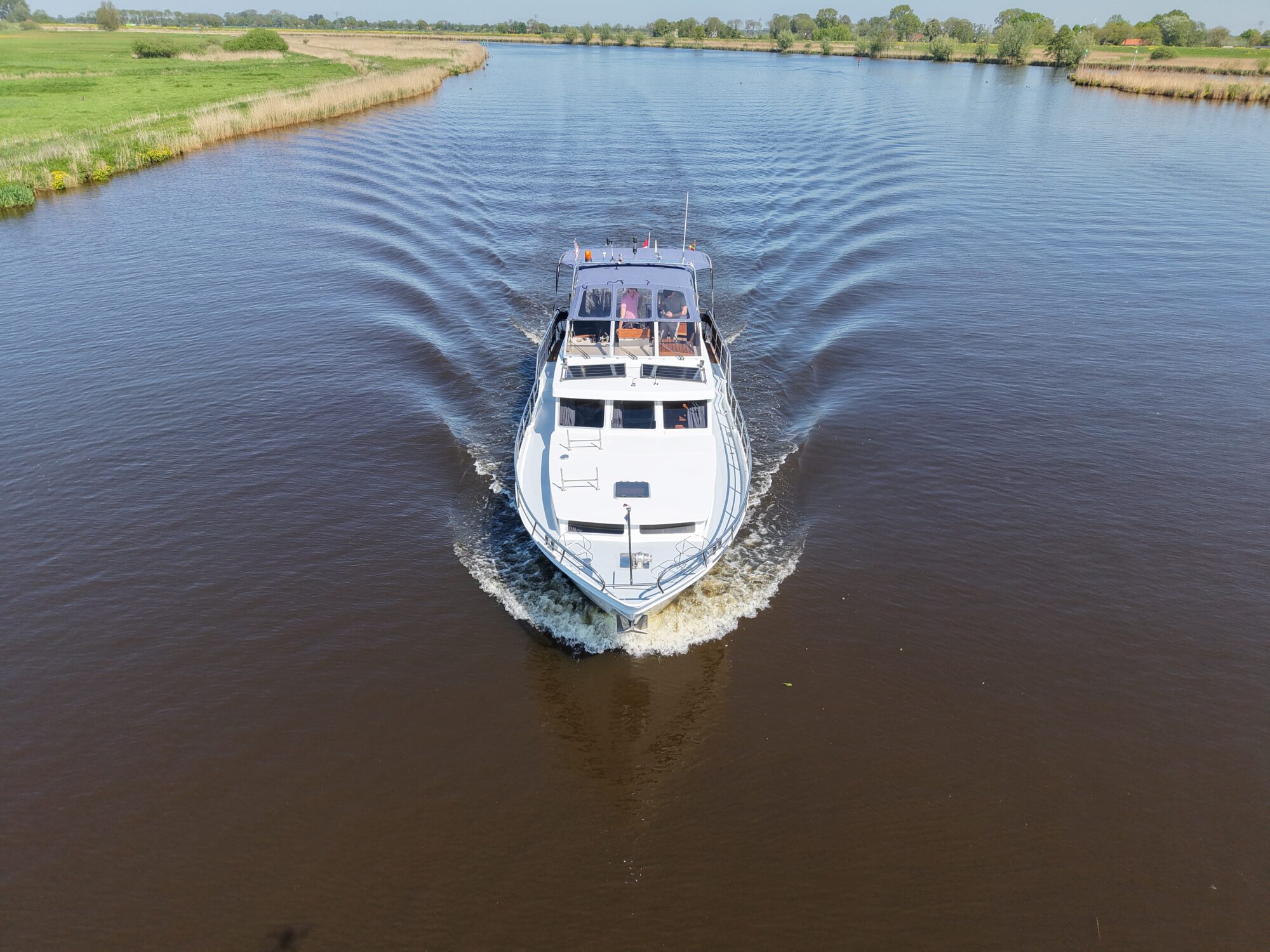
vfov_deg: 56.8
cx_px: 635
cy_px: 476
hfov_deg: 71.6
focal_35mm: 24
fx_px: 881
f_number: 1.8
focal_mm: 8.67
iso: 400
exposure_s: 1/640
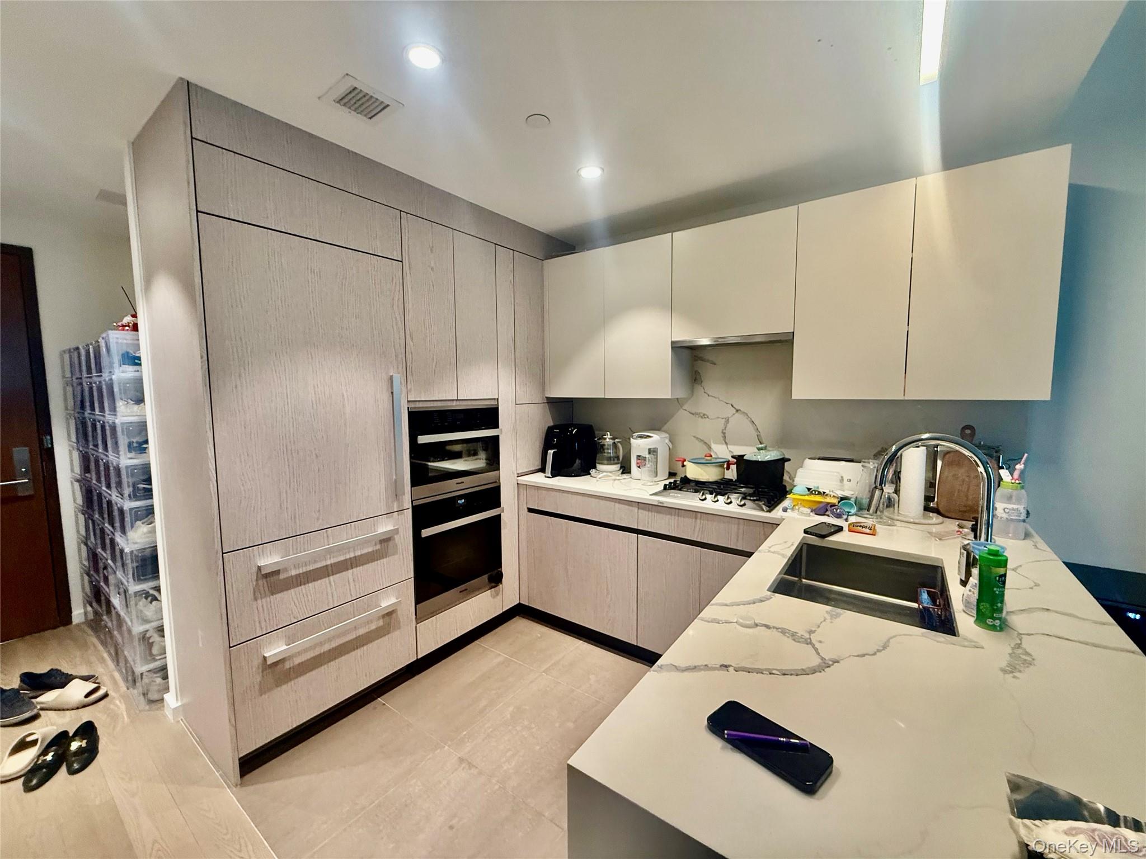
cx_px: 573
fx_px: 463
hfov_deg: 102.1
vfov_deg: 85.7
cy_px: 430
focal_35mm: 14
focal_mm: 2.22
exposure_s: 1/60
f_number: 2.2
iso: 250
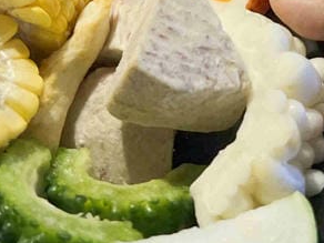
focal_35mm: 107
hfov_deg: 18.3
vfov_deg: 13.0
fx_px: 1002
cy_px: -134
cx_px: 235
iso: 125
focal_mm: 5.7
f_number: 1.5
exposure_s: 1/120
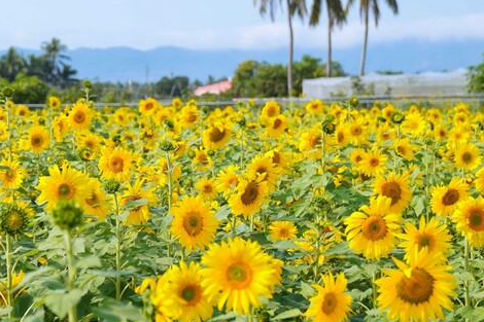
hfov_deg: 23.8
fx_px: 1142
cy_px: 170
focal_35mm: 85
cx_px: 172
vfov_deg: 16.1
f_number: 2.8
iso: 100
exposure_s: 1/1250
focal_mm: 47
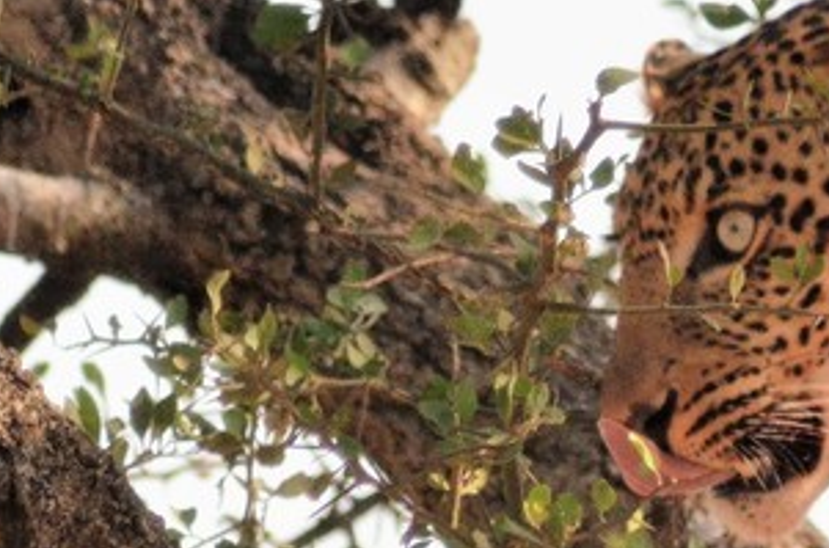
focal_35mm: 1750
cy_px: 357
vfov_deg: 0.8
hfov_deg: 1.2
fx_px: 40193
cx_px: 818
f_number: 8
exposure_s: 1/2000
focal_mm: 300
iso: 1600
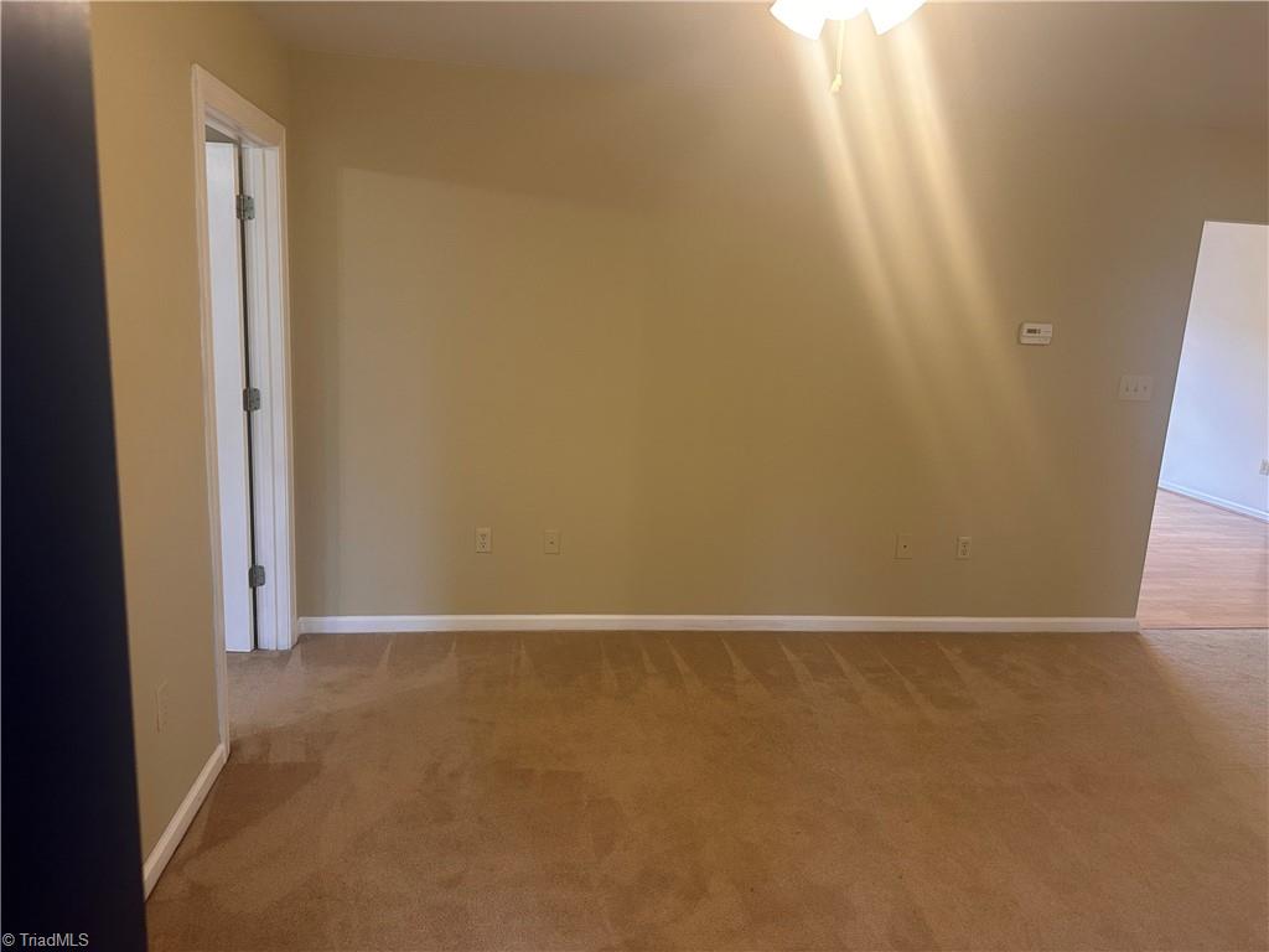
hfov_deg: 71.6
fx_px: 880
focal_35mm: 24
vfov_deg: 56.8
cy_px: 476
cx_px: 634
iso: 250
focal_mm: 6.86
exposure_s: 1/60
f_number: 1.78
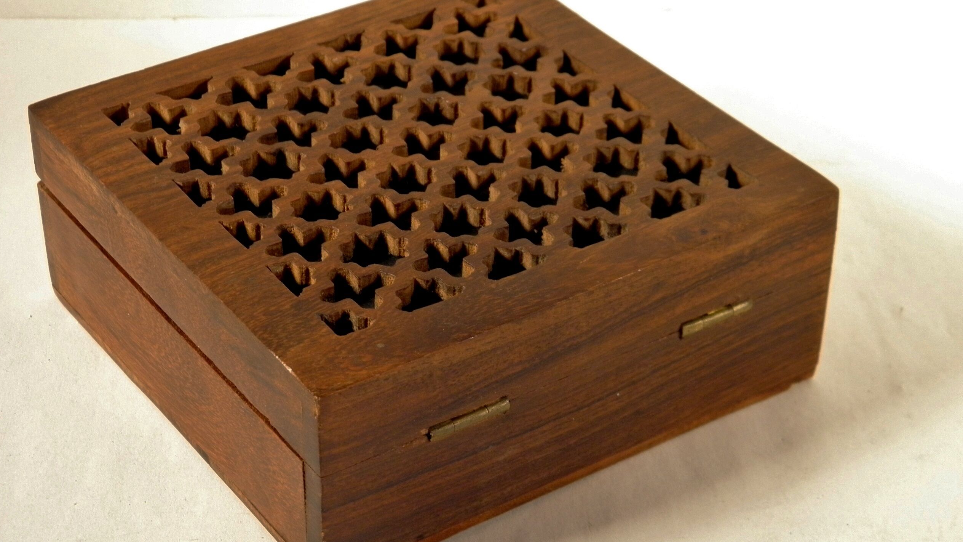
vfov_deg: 16.1
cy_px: 305
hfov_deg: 28.2
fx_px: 1915
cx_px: 484
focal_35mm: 75
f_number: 4.3
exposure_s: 1/30
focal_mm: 12.2
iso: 200
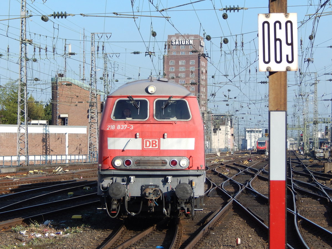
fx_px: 1093
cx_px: 166
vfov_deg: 13.0
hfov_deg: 17.3
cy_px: 124
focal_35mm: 114
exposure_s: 1/640
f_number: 4.6
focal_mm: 20.5
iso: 125
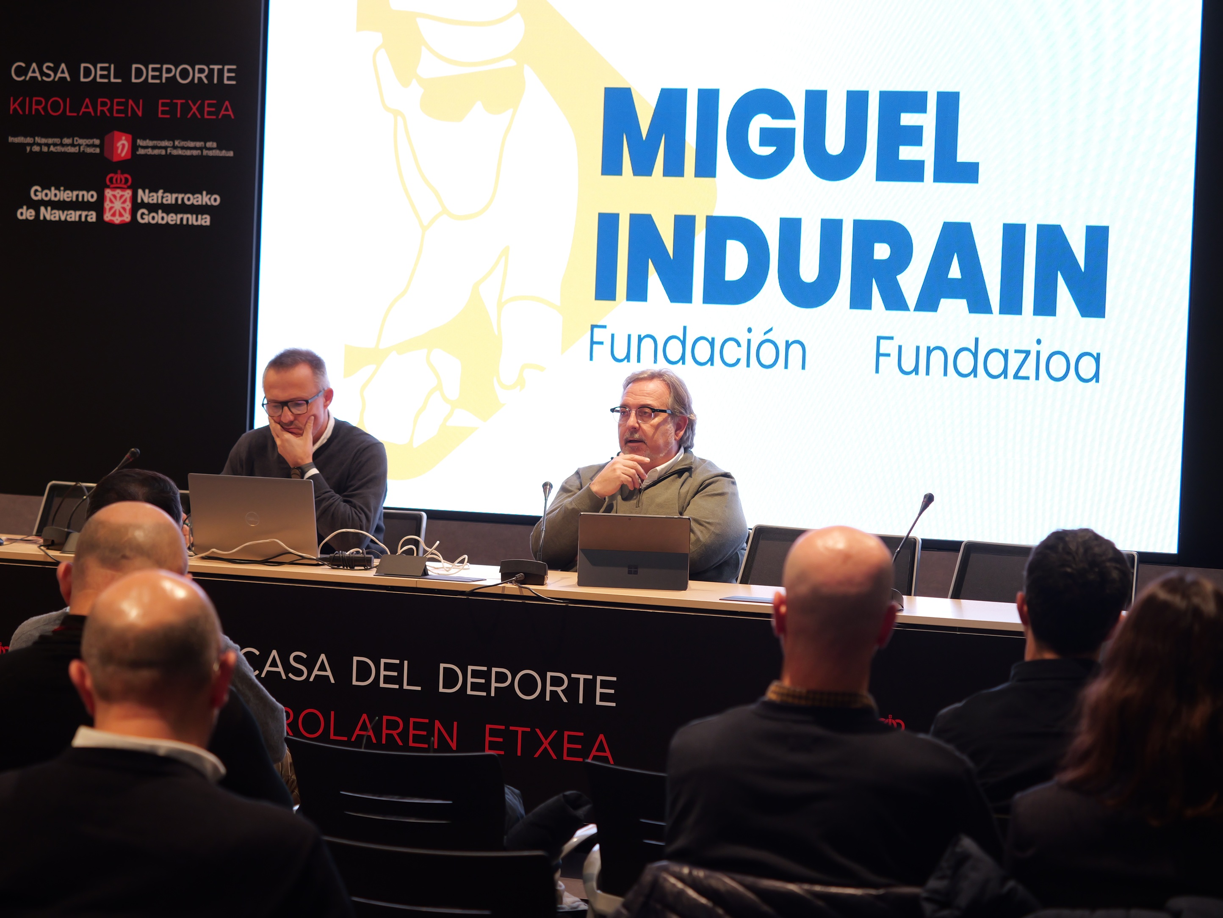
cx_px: 612
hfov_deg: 18.9
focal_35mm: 104
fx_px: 3676
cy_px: 459
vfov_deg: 14.2
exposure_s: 1/80
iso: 500
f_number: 2.8
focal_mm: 52
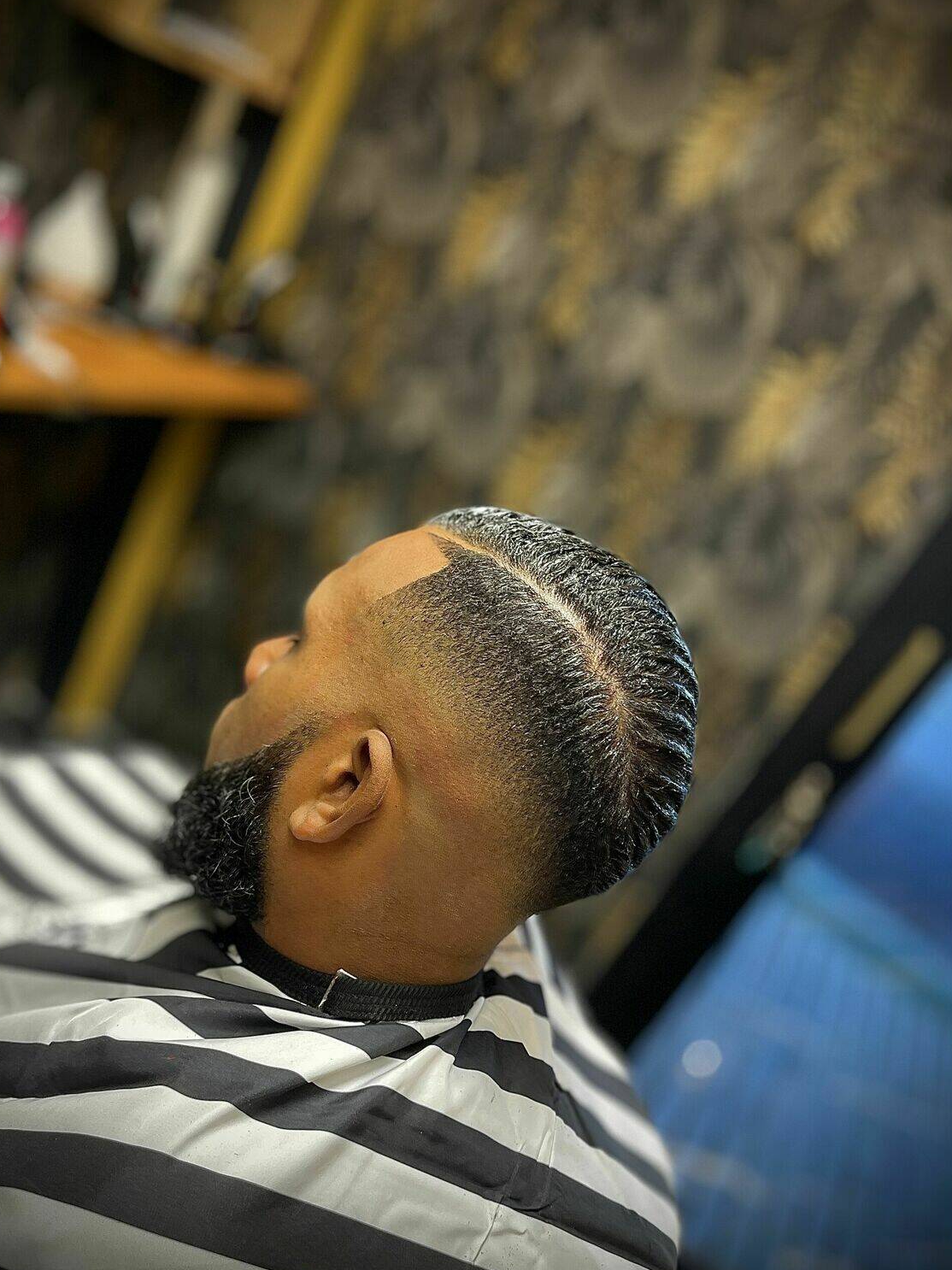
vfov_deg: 63.5
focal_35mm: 28
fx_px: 1027
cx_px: 445
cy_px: 634
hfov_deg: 49.7
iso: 125
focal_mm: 5.1
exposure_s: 1/50
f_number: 1.6
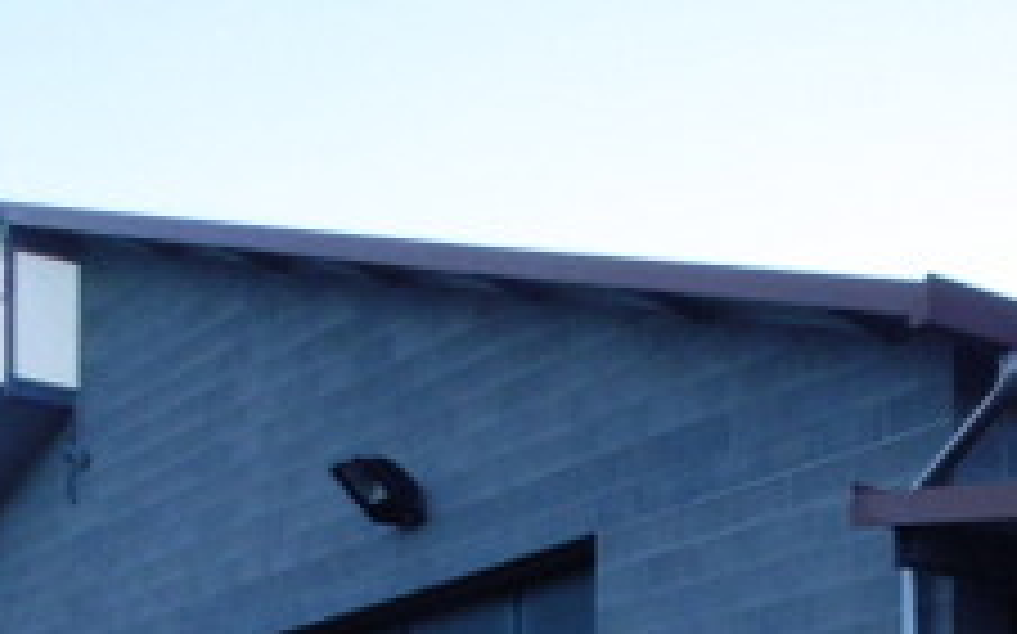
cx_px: 1188
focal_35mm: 94
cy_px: 1133
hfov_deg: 20.8
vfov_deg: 12.7
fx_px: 2604
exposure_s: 1/500
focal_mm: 4.5
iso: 100
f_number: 3.1
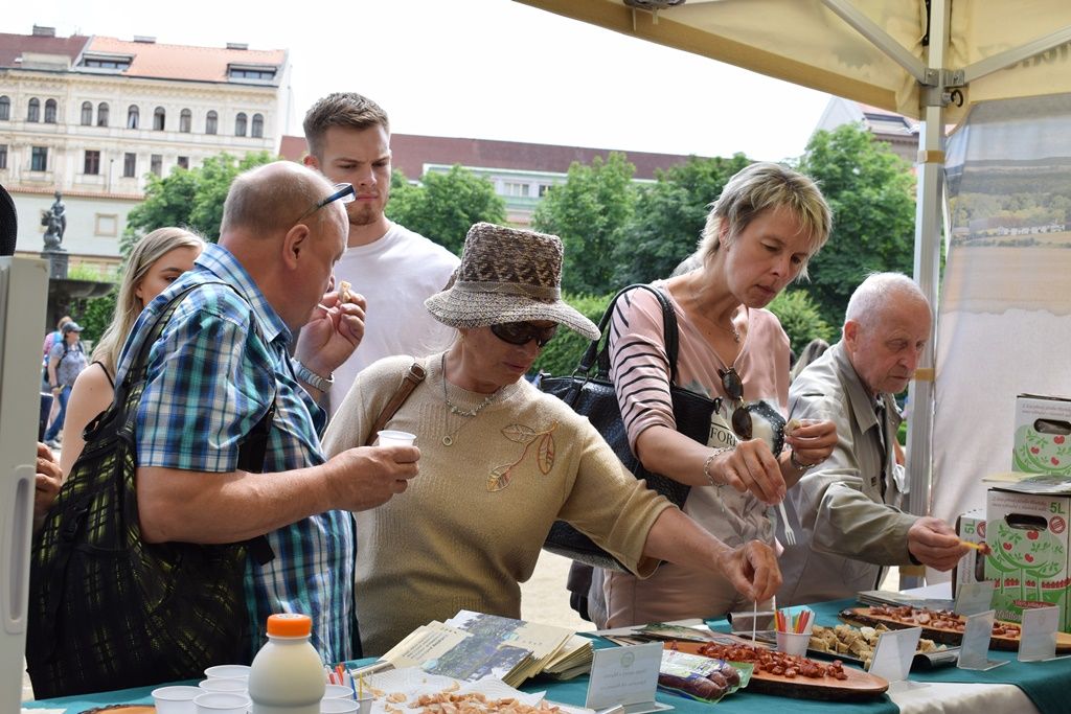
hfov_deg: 42.3
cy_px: 357
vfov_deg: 29.0
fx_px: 1383
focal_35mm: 46
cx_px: 536
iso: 200
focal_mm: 31
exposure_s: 1/250
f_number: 8
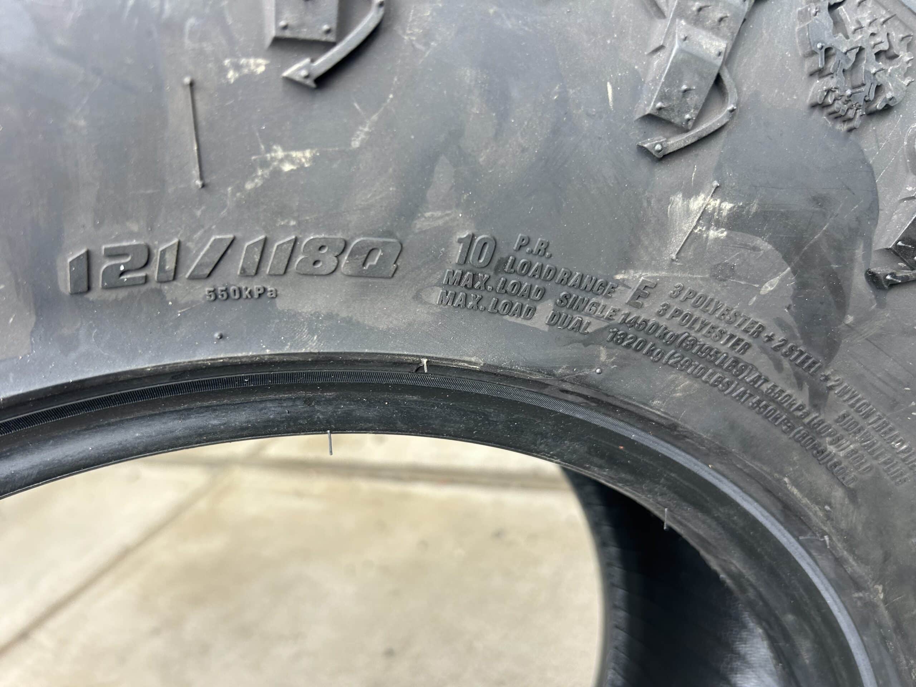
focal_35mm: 26
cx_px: 458
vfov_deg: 53.1
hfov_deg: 67.3
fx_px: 688
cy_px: 344
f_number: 1.5
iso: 80
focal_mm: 5.7
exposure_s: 1/121
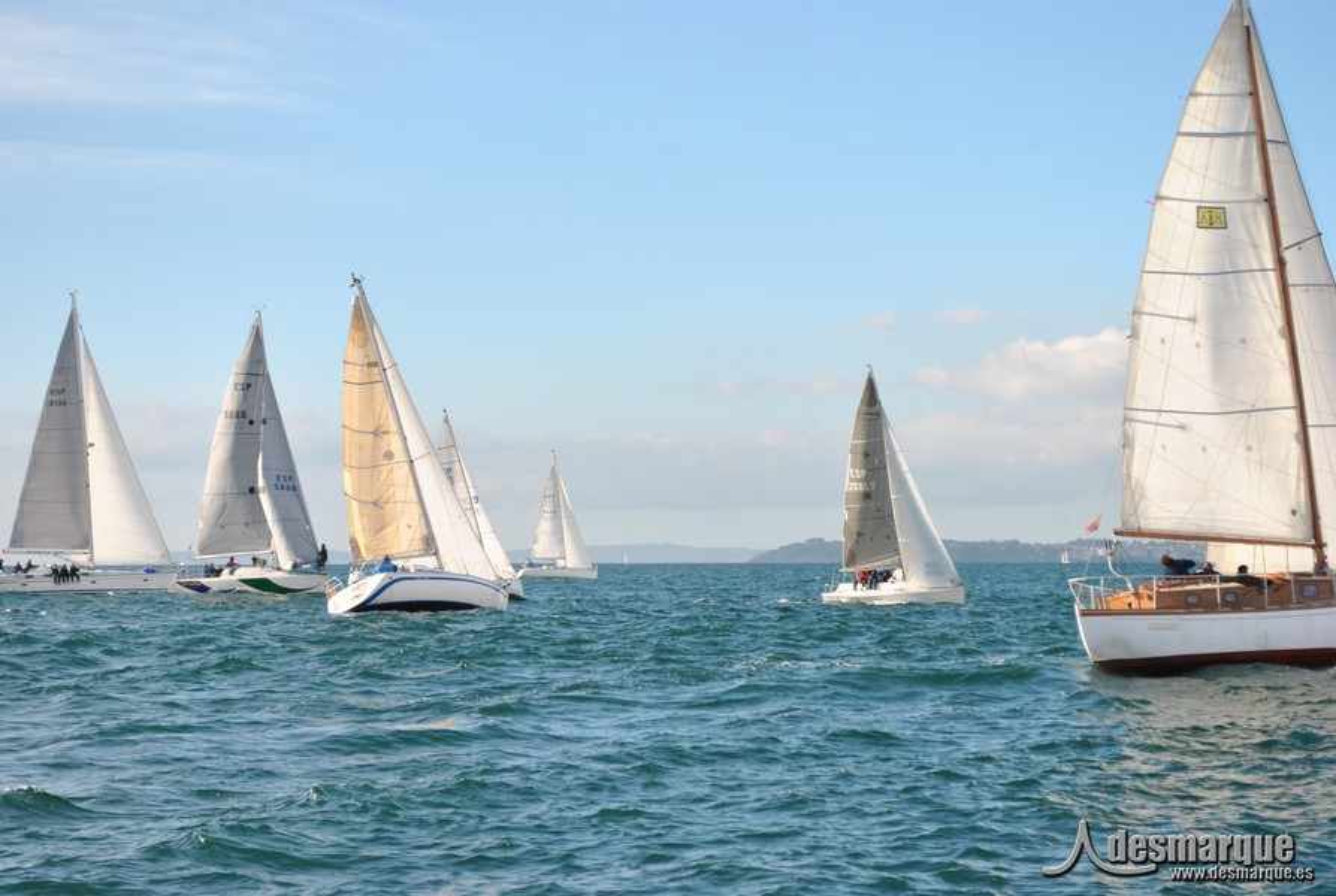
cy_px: 448
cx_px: 668
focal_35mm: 82
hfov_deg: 24.6
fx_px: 3068
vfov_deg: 16.6
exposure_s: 1/200
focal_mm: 55
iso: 100
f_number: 7.1
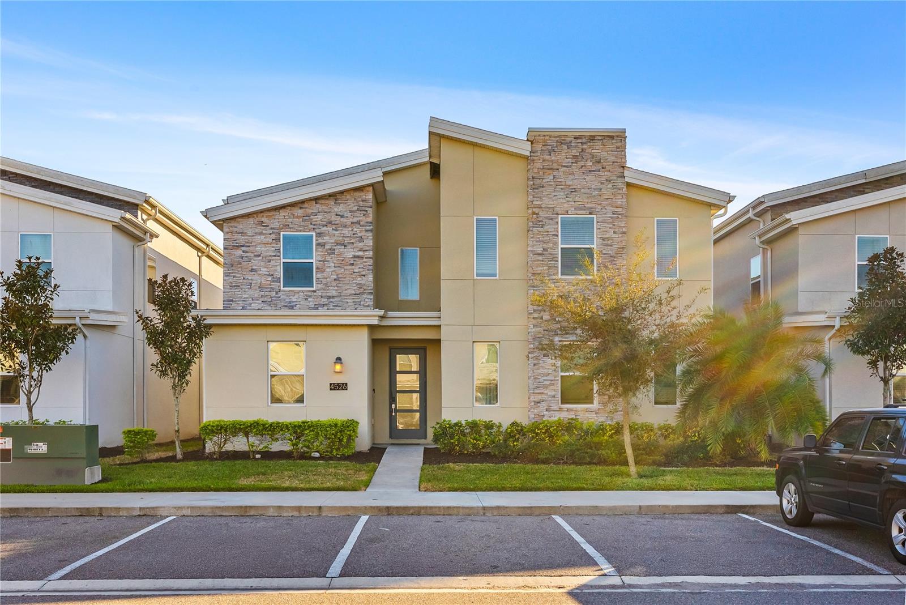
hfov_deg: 55.8
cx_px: 453
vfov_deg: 38.9
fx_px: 856
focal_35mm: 34
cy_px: 302
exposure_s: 1/800
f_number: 6.3
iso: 1000
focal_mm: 34
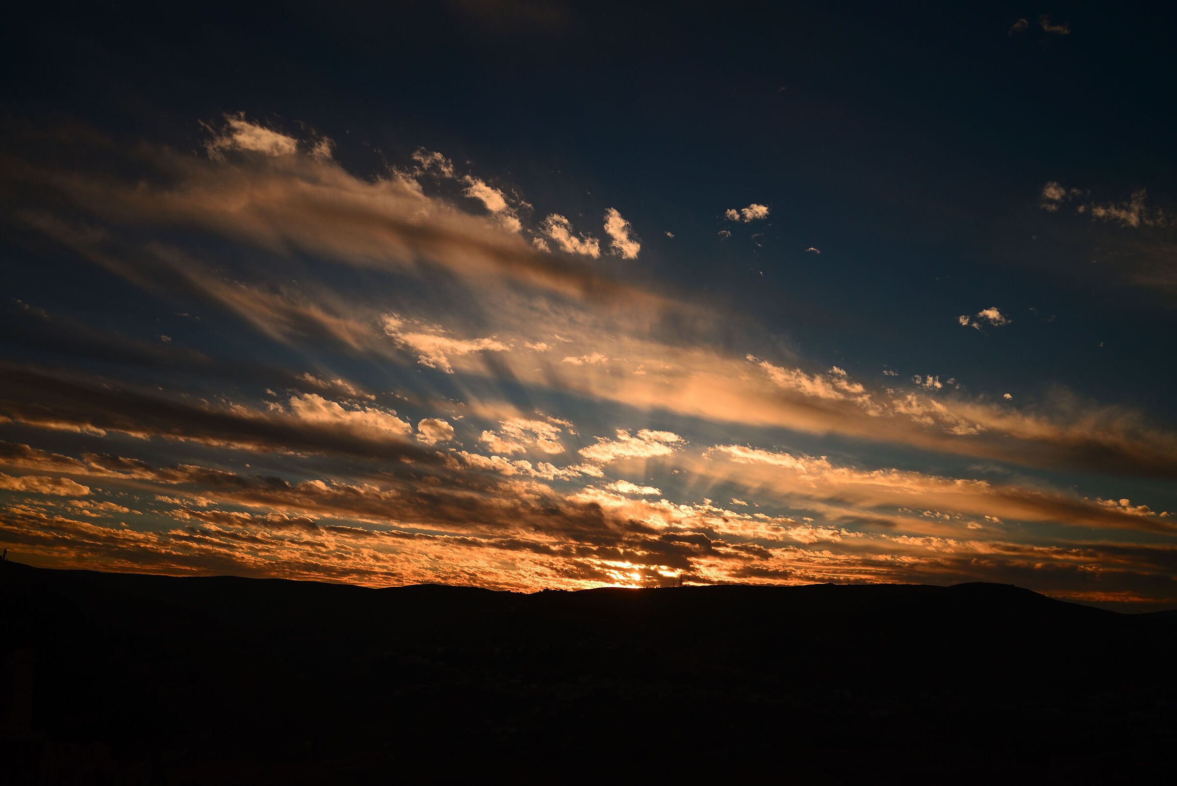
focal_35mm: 24
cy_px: 393
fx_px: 785
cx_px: 588
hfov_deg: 73.7
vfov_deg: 53.2
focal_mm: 24
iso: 400
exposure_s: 1/2000
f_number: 7.1
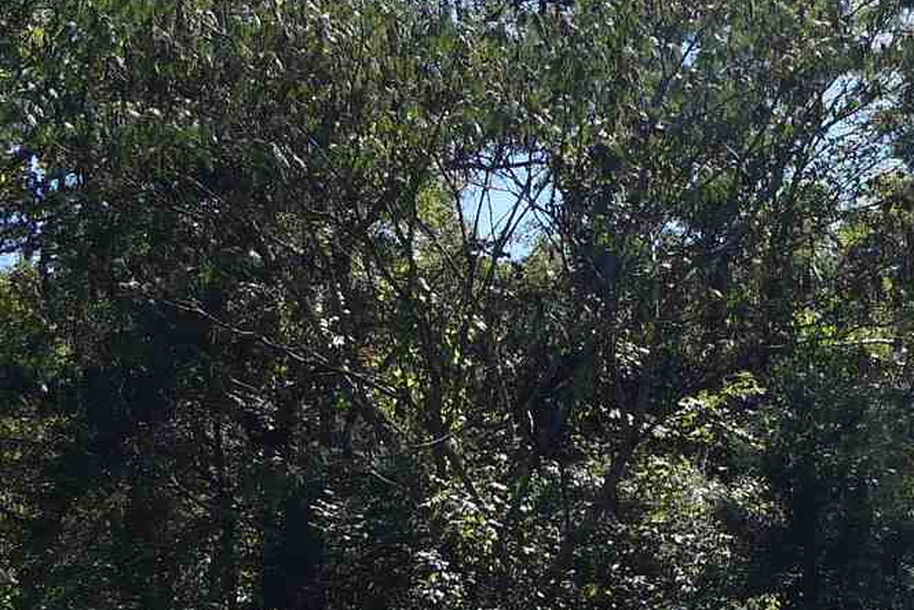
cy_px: 388
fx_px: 2819
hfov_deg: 18.4
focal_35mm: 111
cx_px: 573
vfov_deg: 12.3
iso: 125
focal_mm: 8.8
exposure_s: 1/640
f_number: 4
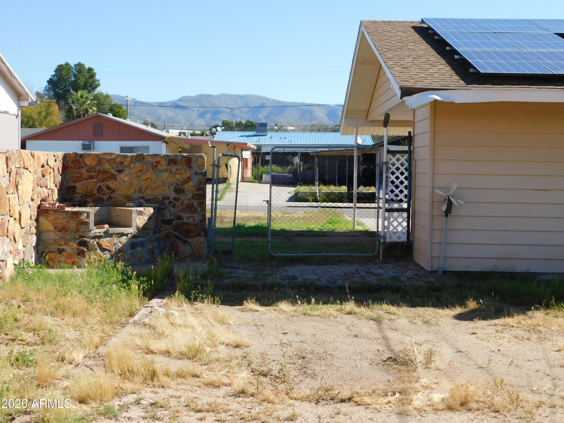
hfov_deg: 37.5
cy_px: 212
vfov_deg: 28.6
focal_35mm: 51
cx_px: 282
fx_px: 831
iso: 125
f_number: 3.8
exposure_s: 1/640
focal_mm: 9
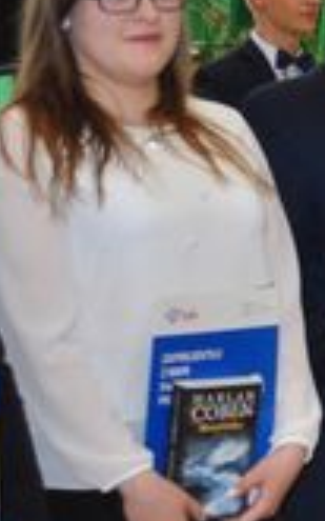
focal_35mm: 163
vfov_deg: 12.7
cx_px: 779
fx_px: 2312
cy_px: 535
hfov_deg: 7.5
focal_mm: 22
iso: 720
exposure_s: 1/125
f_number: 3.8
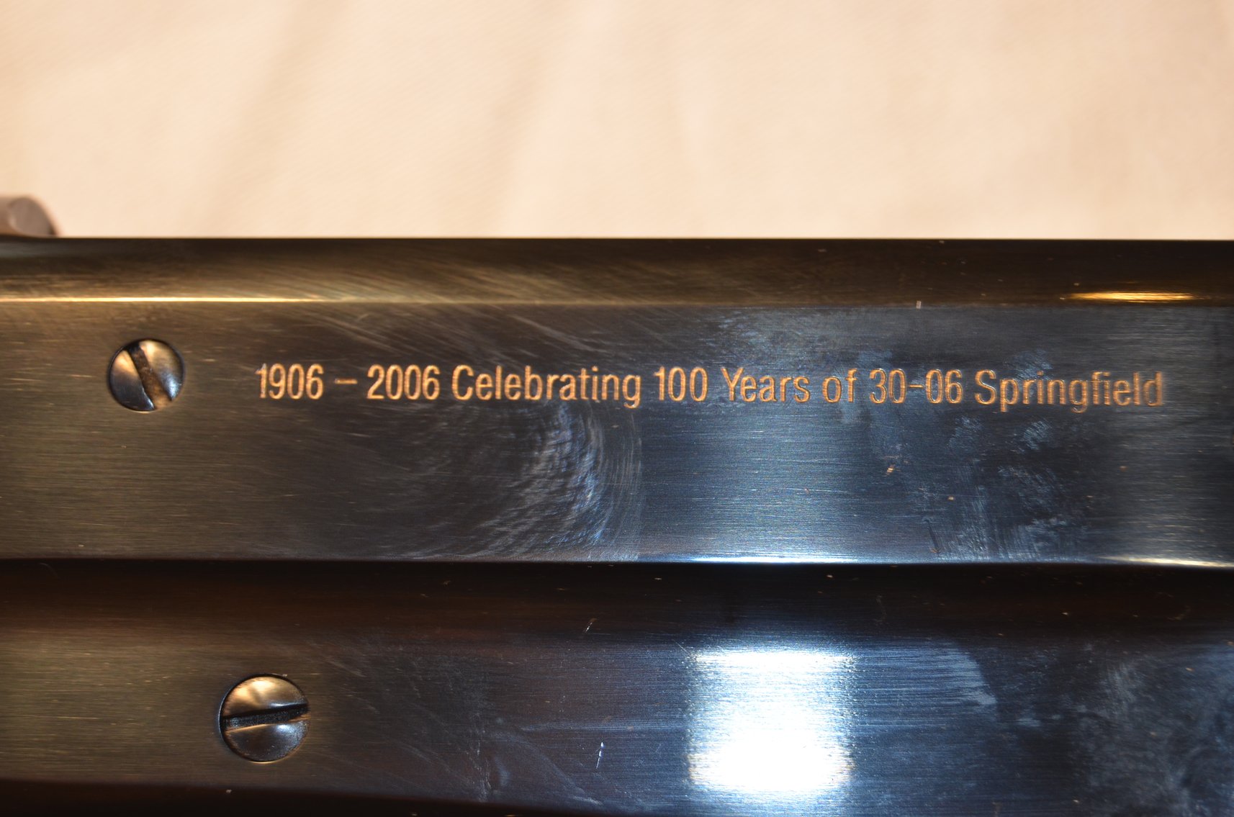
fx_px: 2822
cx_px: 617
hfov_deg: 24.7
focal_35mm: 82
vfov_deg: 16.5
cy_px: 408
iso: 280
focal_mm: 55
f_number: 5.6
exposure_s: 1/60
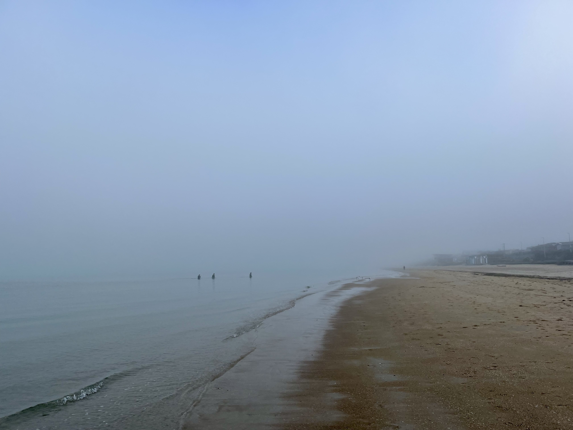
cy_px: 215
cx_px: 286
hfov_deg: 67.3
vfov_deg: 53.1
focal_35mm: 26
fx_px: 430
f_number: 1.6
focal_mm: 5.1
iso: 50
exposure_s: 1/1890
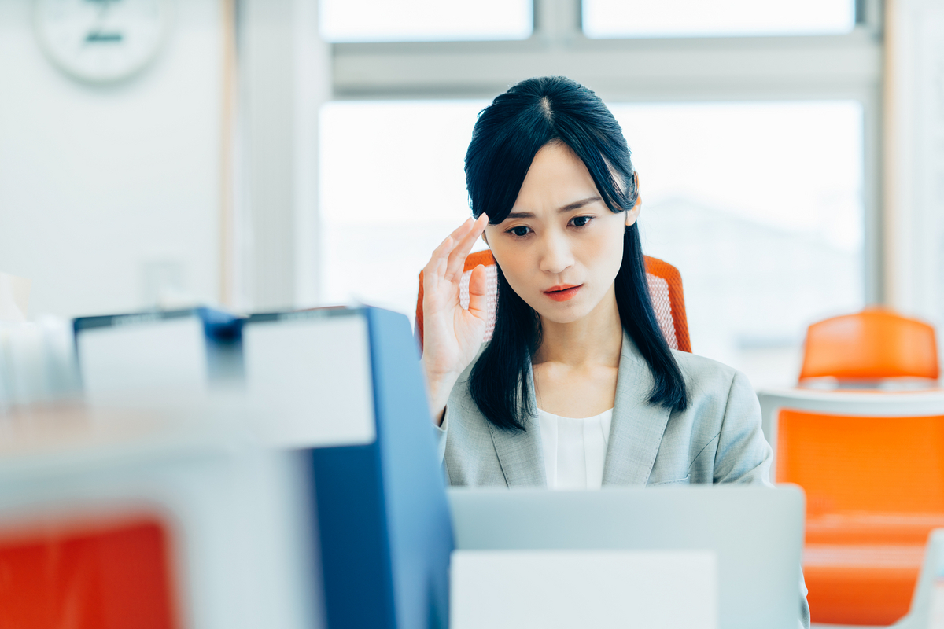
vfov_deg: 16.1
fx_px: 2229
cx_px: 472
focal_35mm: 85
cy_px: 314
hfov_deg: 23.9
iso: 320
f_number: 2.5
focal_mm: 85
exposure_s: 1/250
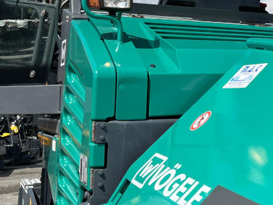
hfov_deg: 26.8
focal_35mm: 69
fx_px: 544
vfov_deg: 21.0
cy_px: 35
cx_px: 264
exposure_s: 1/5319
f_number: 1.5
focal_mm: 5.7
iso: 50
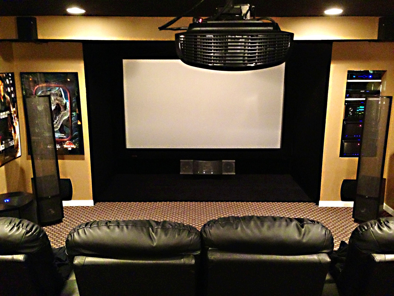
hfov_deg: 55.4
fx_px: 376
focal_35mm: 33
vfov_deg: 42.9
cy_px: 148
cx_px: 197
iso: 800
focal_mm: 4.13
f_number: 2.4
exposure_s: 1/15
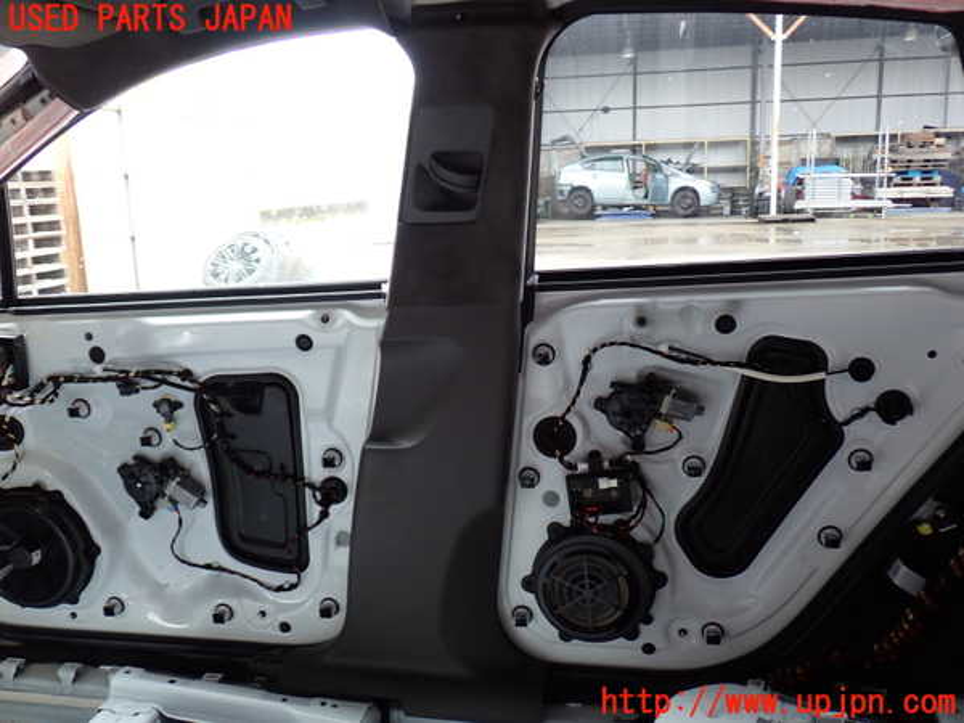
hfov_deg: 56.8
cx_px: 482
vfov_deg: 44.2
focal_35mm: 32
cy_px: 362
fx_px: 891
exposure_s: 1/60
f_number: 2.4
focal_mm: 5.79
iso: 160
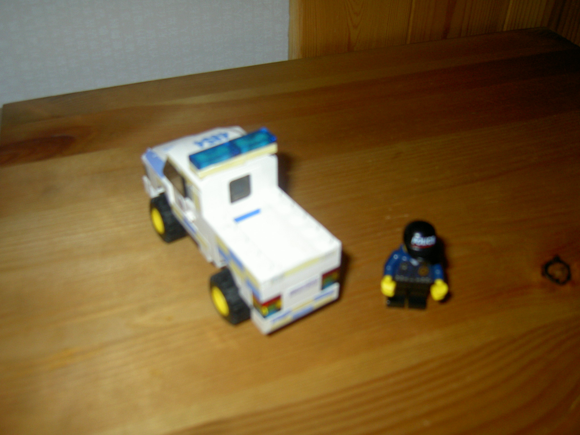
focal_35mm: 34
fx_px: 570
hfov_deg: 54.0
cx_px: 290
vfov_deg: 41.8
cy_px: 218
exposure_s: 1/60
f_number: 2.8
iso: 100
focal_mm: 5.6
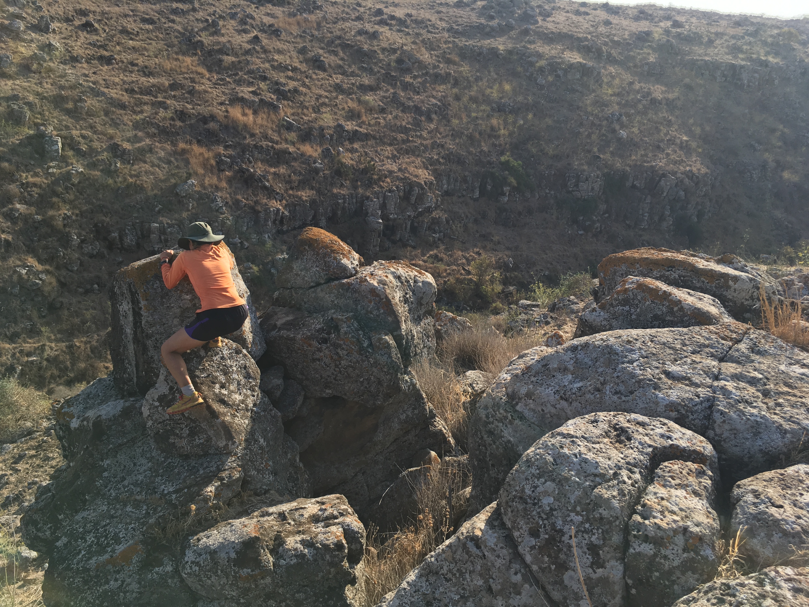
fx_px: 678
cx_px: 404
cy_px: 304
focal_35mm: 29
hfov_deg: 61.7
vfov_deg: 48.2
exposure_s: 1/615
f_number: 2.2
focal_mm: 4.15
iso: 25
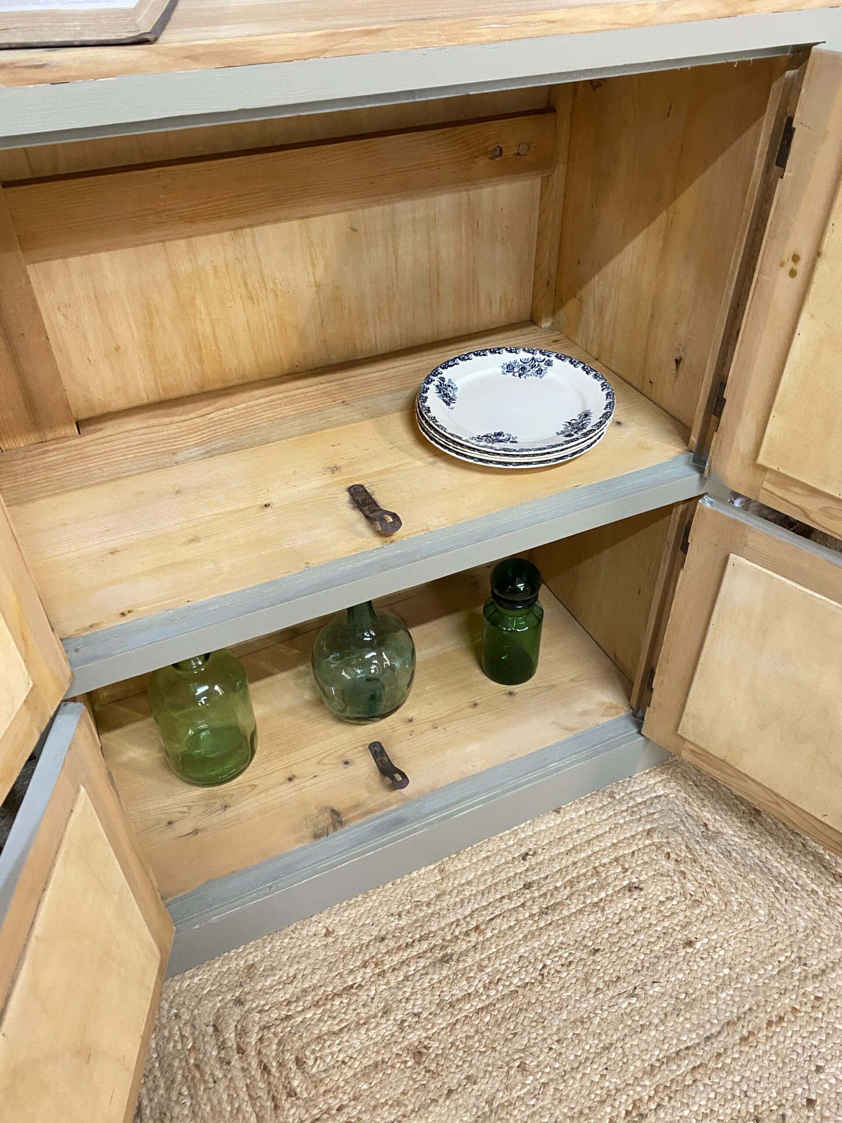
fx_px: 843
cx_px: 421
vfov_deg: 67.3
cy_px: 562
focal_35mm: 26
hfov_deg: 53.1
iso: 400
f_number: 1.8
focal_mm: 4.25
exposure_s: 1/33
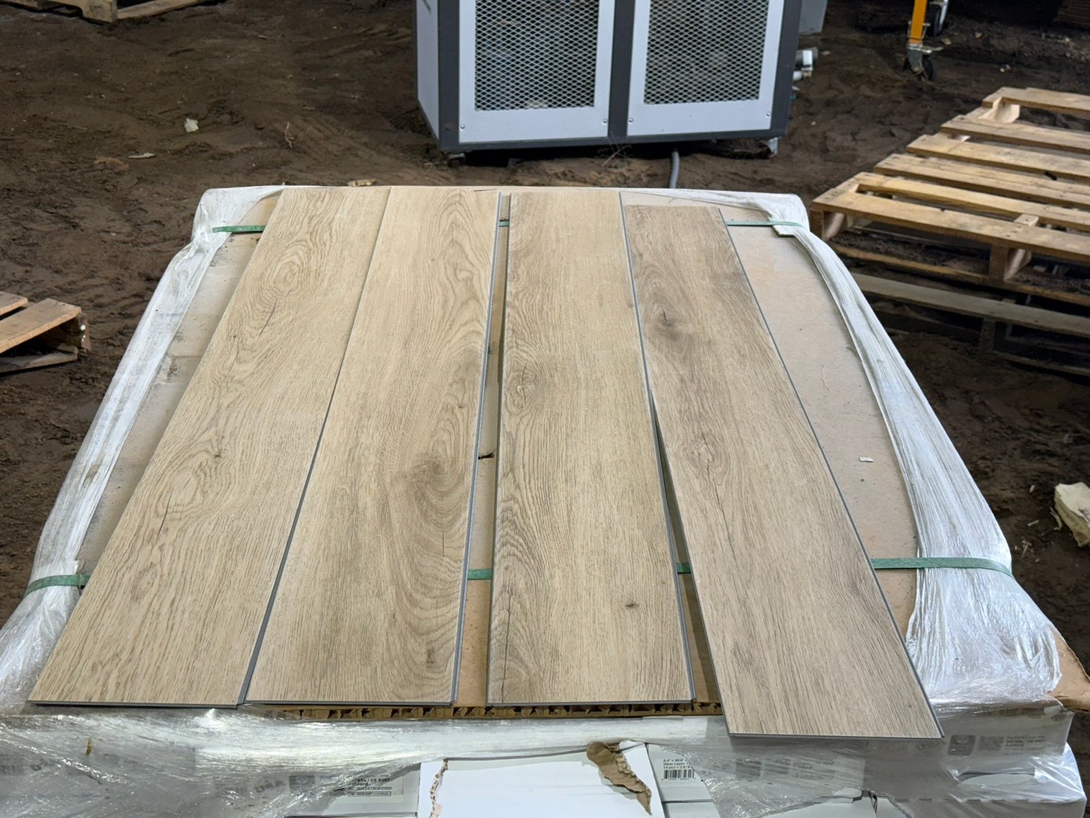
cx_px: 545
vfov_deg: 30.3
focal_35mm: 48
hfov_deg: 39.7
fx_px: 1512
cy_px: 409
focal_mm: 6.76
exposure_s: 1/120
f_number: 1.78
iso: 80
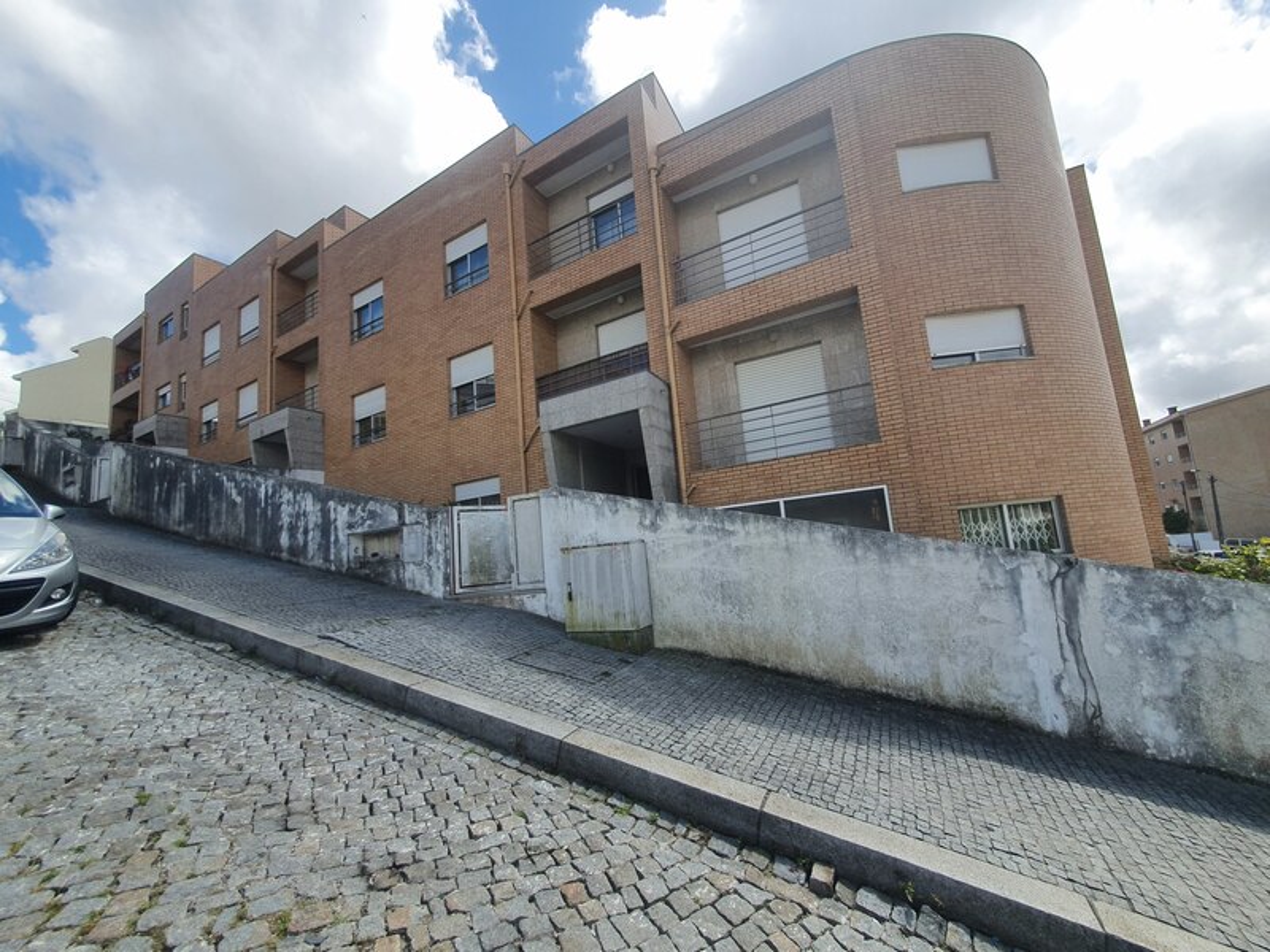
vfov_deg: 89.9
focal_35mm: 13
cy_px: 476
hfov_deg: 106.2
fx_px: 477
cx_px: 635
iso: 50
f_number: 2.2
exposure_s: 1/1196
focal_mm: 1.8
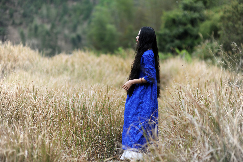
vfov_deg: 16.1
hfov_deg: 23.9
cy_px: 81
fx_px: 574
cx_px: 122
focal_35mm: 85
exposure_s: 1/2500
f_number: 2.2
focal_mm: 85
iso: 100
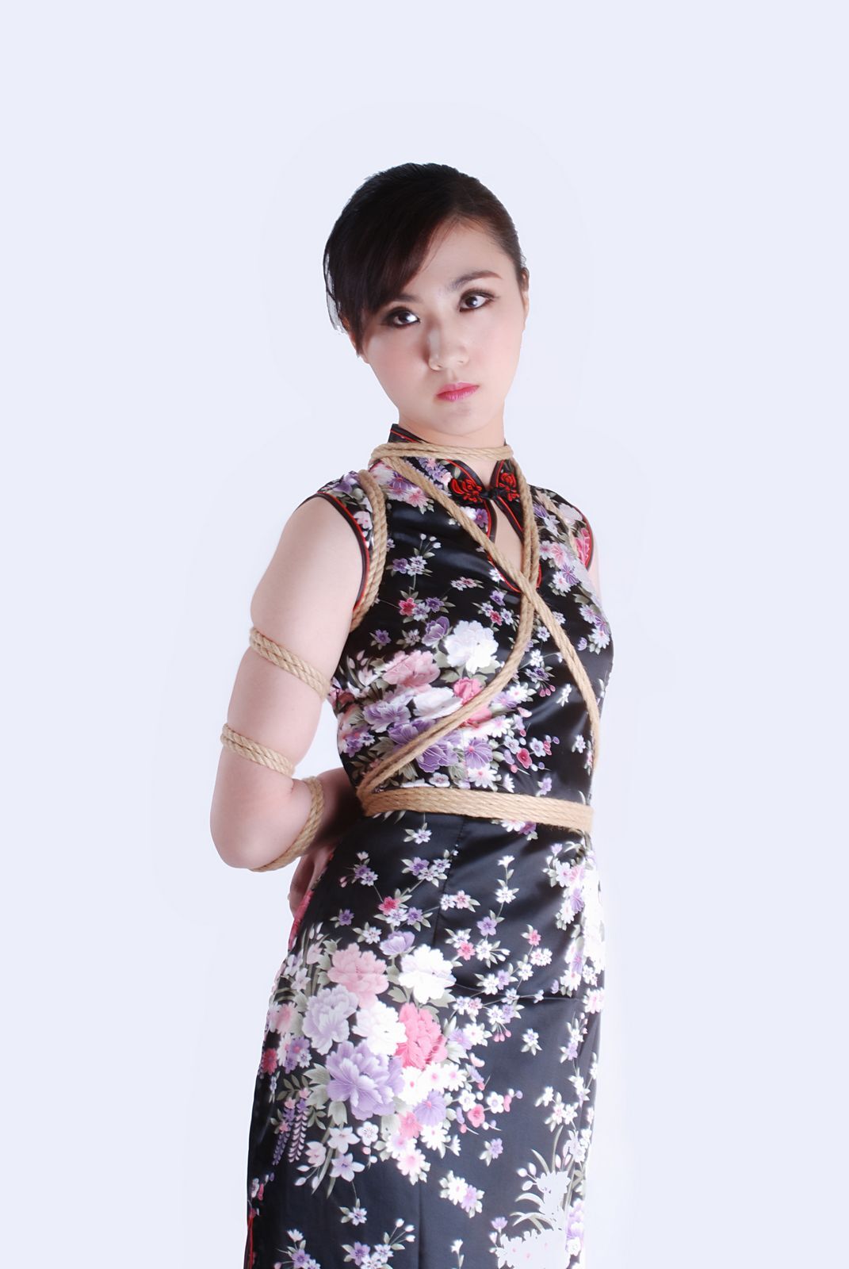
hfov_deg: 22.7
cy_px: 634
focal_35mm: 60
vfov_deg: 33.4
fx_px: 2116
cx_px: 424
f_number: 13
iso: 100
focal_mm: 40
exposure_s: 1/8
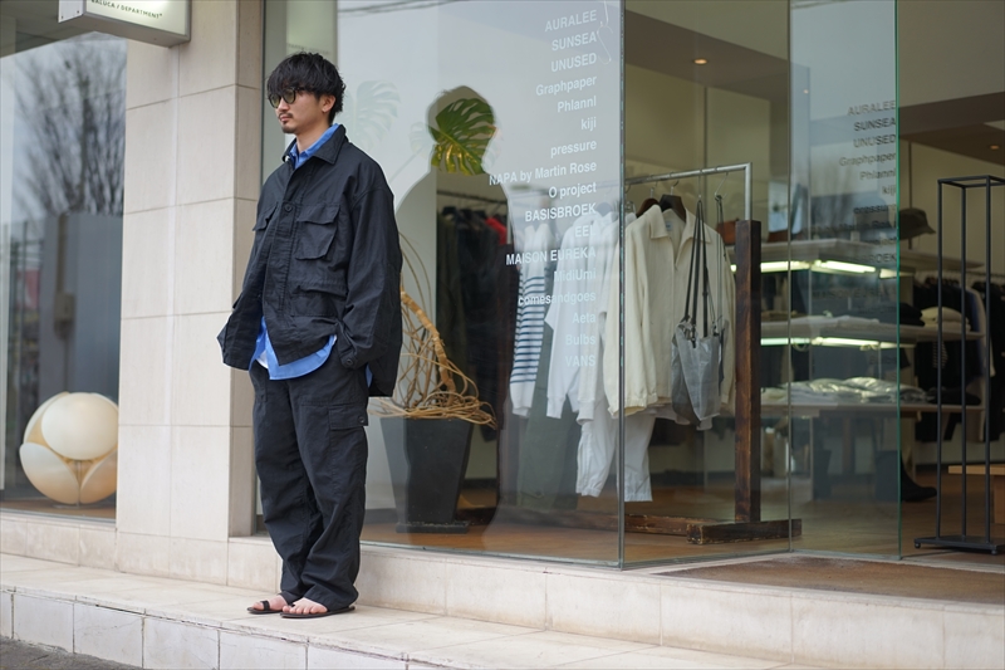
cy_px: 335
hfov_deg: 36.3
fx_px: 1535
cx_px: 502
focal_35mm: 55
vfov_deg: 24.6
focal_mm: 55
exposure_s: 1/400
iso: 100
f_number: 1.8
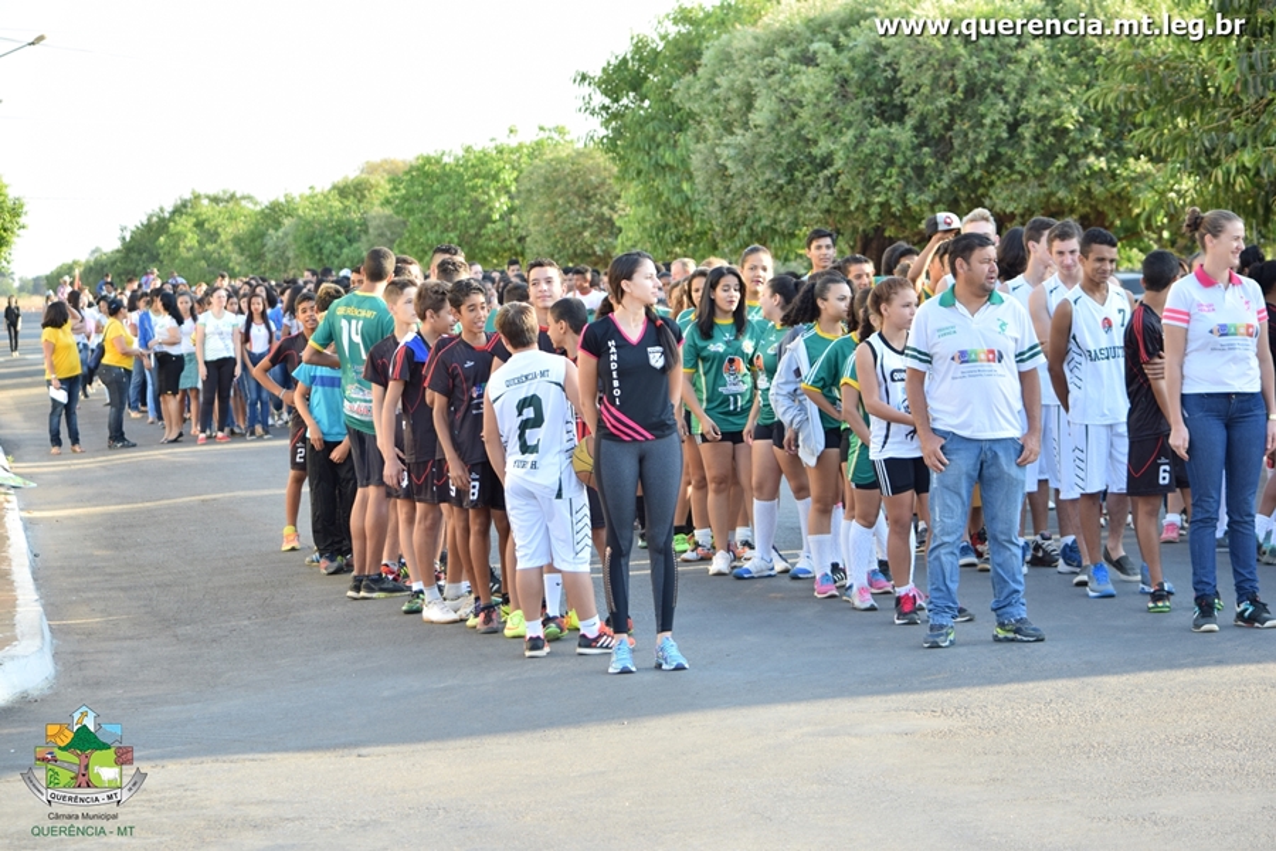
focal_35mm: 108
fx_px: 3828
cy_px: 426
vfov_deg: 12.7
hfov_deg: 18.9
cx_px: 638
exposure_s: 1/200
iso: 200
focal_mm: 72
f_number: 4.5
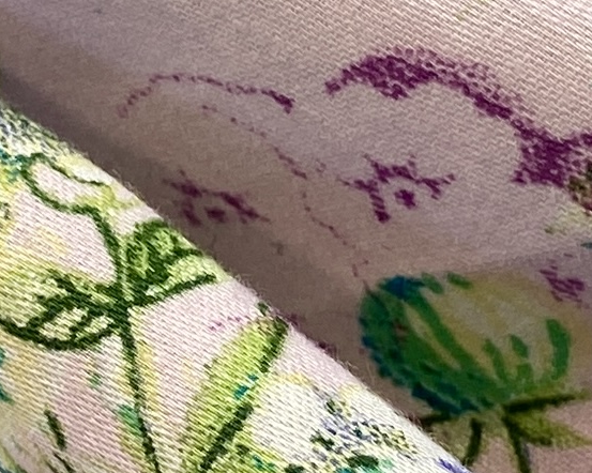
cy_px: 373
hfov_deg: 10.8
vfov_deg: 8.7
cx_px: 428
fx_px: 3118
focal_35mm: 178
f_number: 1.8
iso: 32
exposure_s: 1/225
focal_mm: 4.25
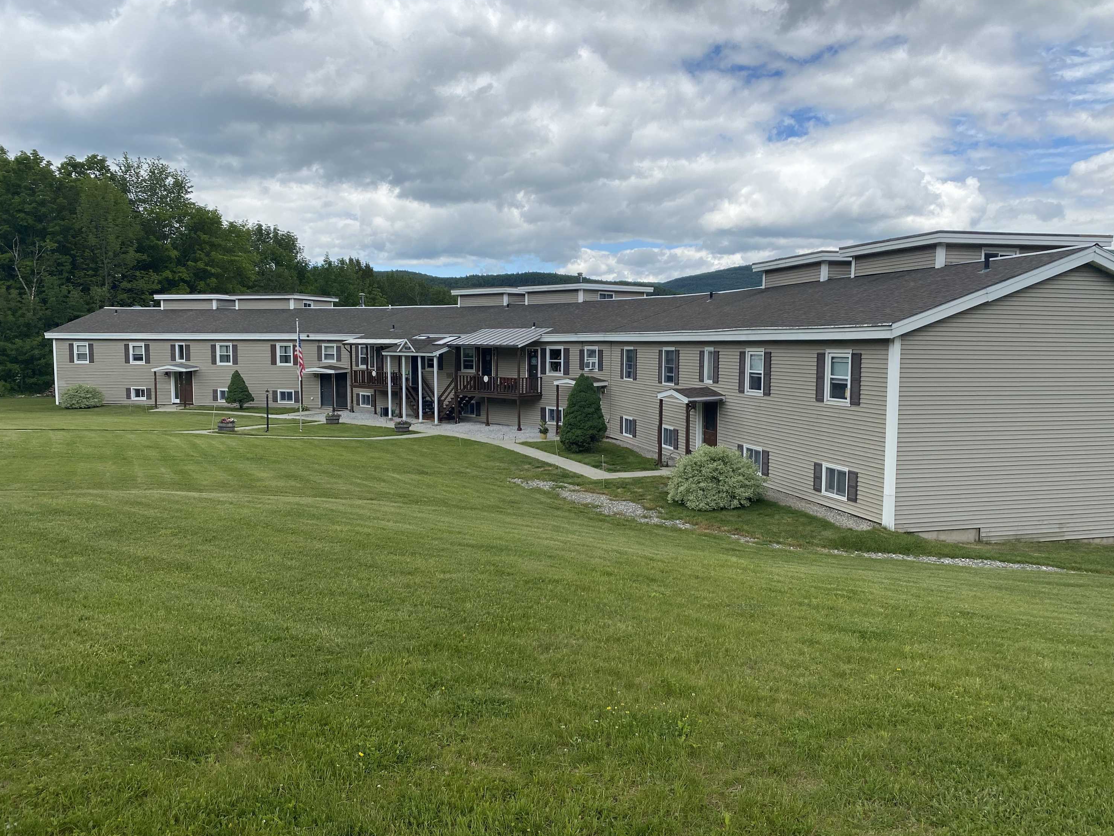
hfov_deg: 65.3
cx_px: 569
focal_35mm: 27
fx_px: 869
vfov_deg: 51.4
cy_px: 411
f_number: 1.8
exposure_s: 1/2817
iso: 32
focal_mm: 4.25
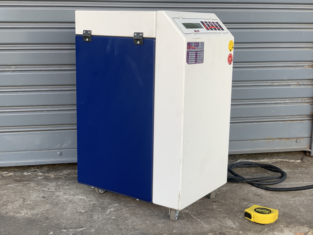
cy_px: 118
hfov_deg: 36.8
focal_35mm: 52
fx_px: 470
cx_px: 156
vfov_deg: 28.0
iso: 20
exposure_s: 1/122
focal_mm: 6
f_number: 2.4
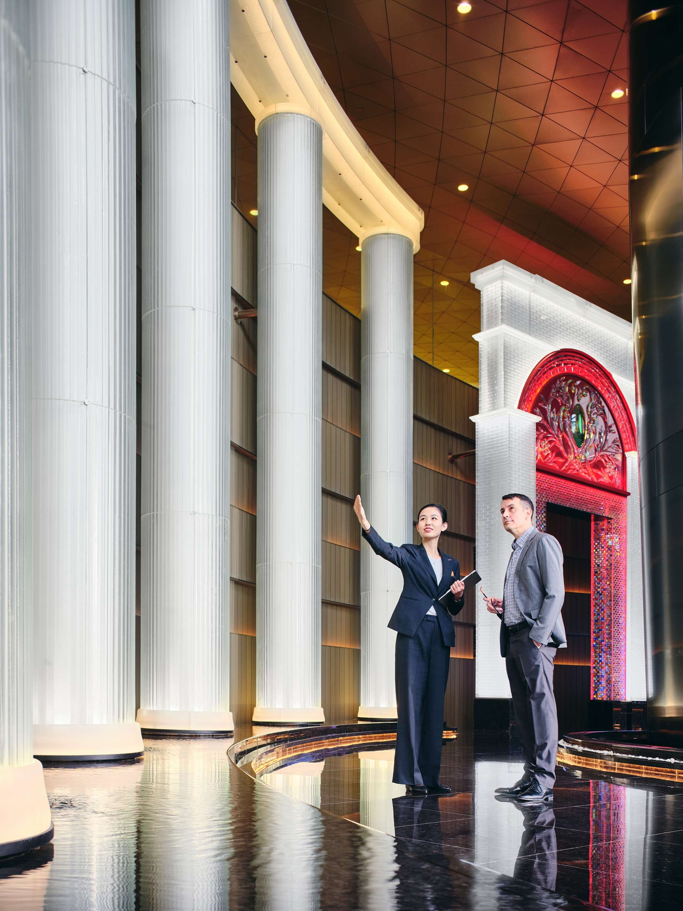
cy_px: 456
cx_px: 342
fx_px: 947
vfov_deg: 51.4
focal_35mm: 36
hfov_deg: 39.7
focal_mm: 45
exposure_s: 1/15
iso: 400
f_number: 5.6
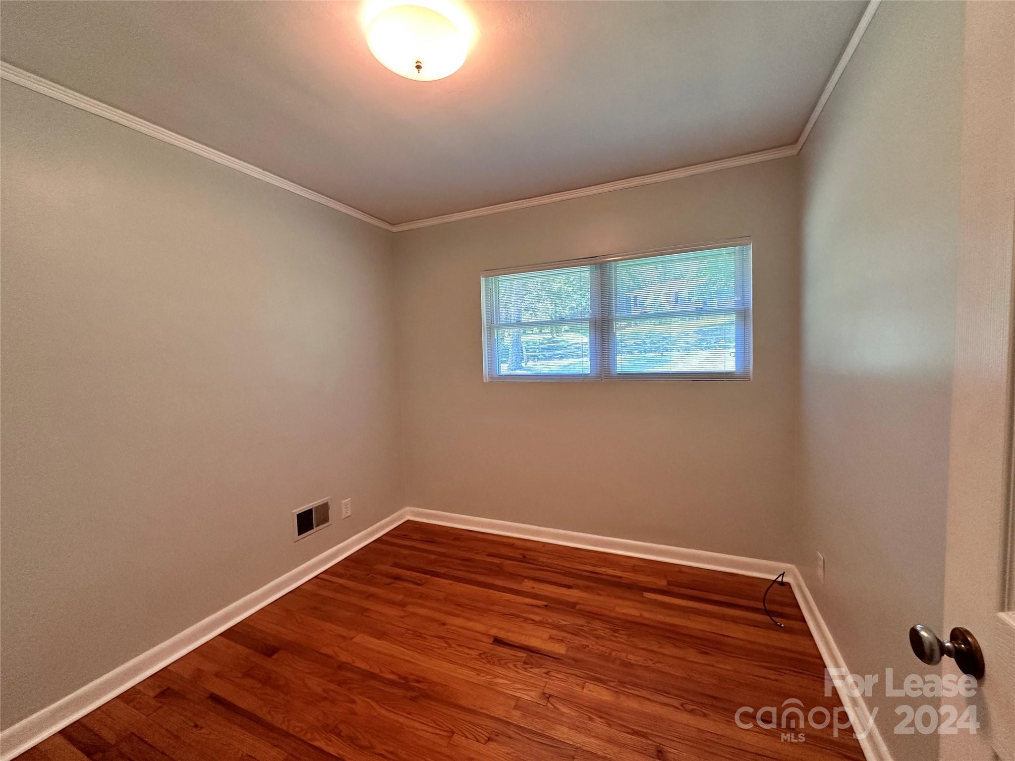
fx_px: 411
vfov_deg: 85.7
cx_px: 508
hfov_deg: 102.1
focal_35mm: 14
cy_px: 380
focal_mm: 2.22
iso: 250
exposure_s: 1/120
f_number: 2.2
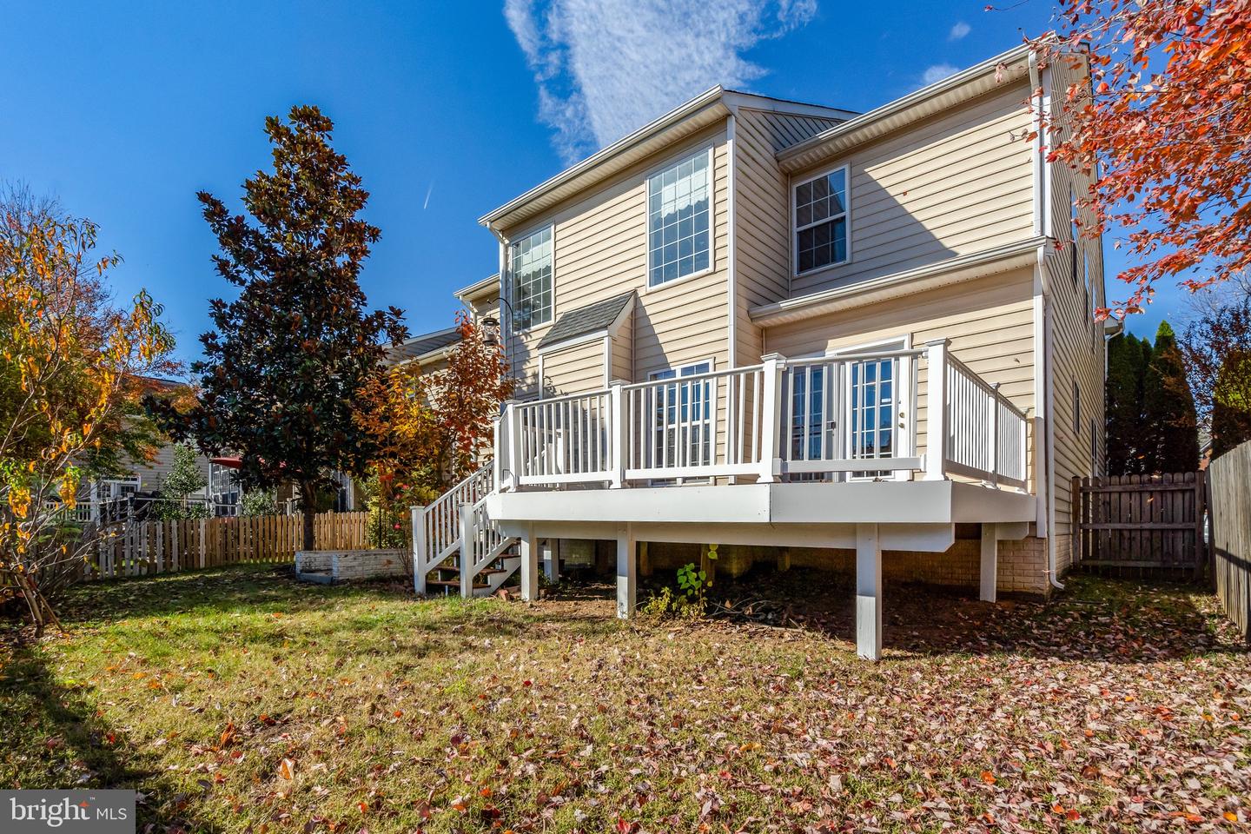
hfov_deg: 96.7
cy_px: 417
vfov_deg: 73.7
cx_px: 626
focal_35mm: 16
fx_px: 556
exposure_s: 1/3200
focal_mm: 16
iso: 1250
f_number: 8
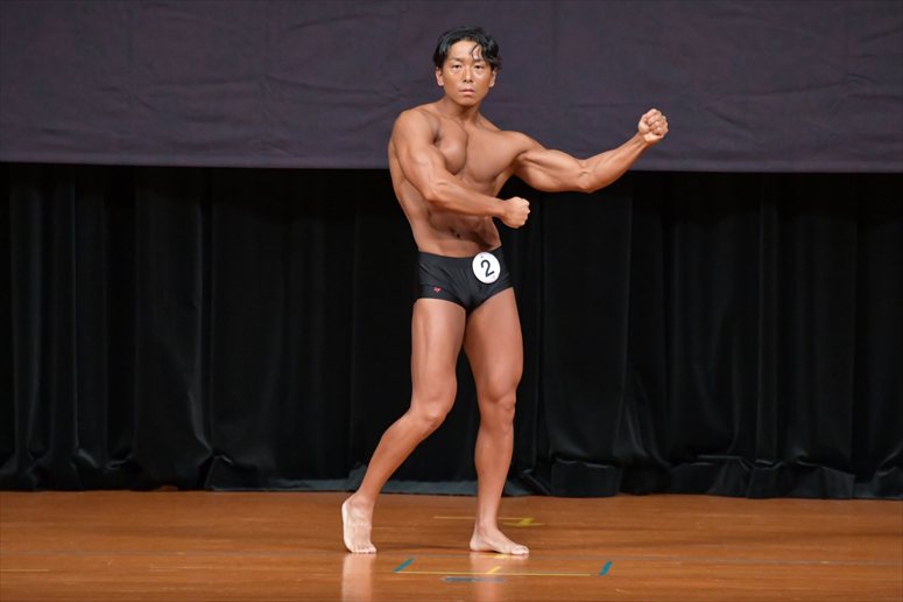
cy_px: 301
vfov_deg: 4.4
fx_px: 7897
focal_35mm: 315
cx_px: 452
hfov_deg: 6.5
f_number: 5.6
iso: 5000
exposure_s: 1/400
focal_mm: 210
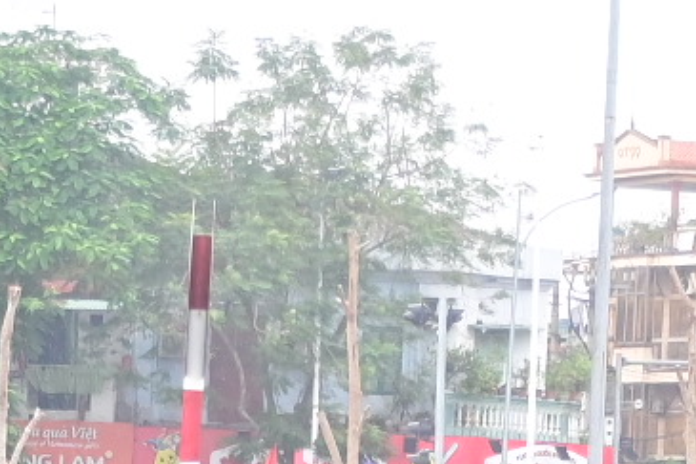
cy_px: 605
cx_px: 286
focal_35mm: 259
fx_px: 5005
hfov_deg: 8.0
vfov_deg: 5.3
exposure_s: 1/200
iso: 500
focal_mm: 32
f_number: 4
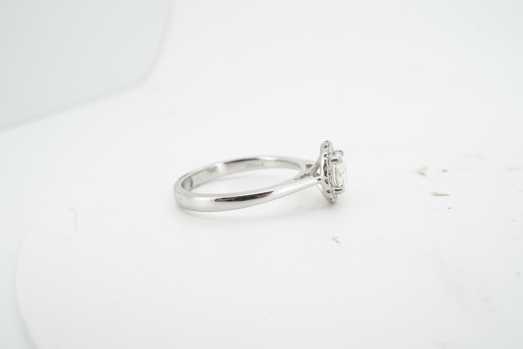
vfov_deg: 29.9
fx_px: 654
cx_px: 262
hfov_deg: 43.6
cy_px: 174
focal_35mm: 45
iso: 200
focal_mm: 30
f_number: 22
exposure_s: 1/100
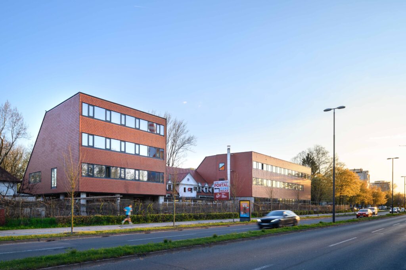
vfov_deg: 53.1
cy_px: 135
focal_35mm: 24
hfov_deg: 73.8
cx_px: 203
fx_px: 270
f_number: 10
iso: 100
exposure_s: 1/30
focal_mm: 24
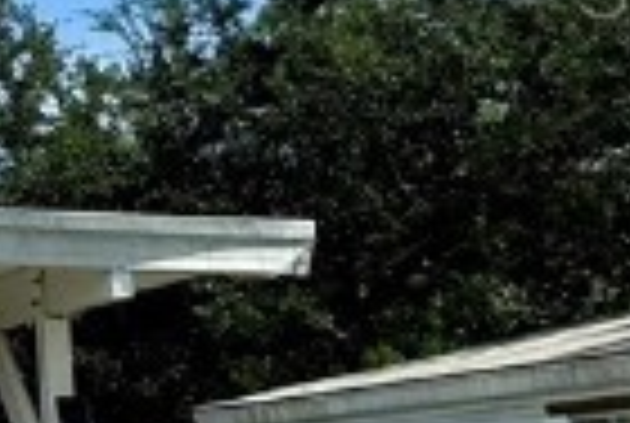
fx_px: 3192
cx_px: -1300
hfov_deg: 9.0
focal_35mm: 182
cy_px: -18
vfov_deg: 7.5
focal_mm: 6.76
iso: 80
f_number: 1.78
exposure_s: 1/7353
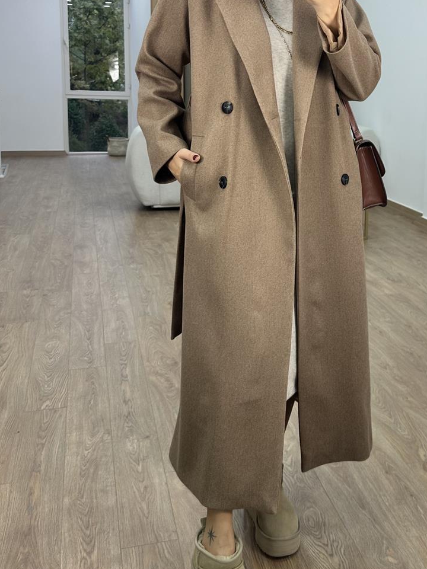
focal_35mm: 40
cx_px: 305
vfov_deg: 46.2
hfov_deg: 35.4
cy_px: 197
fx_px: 658
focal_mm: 6.86
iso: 80
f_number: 1.78
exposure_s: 1/100
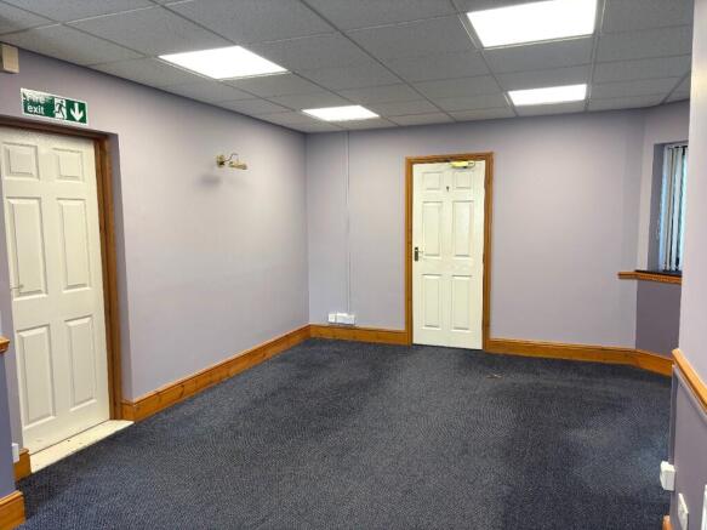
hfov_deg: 67.3
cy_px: 265
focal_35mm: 26
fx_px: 531
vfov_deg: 53.0
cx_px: 354
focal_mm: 5.96
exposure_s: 1/100
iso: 80
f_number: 1.6
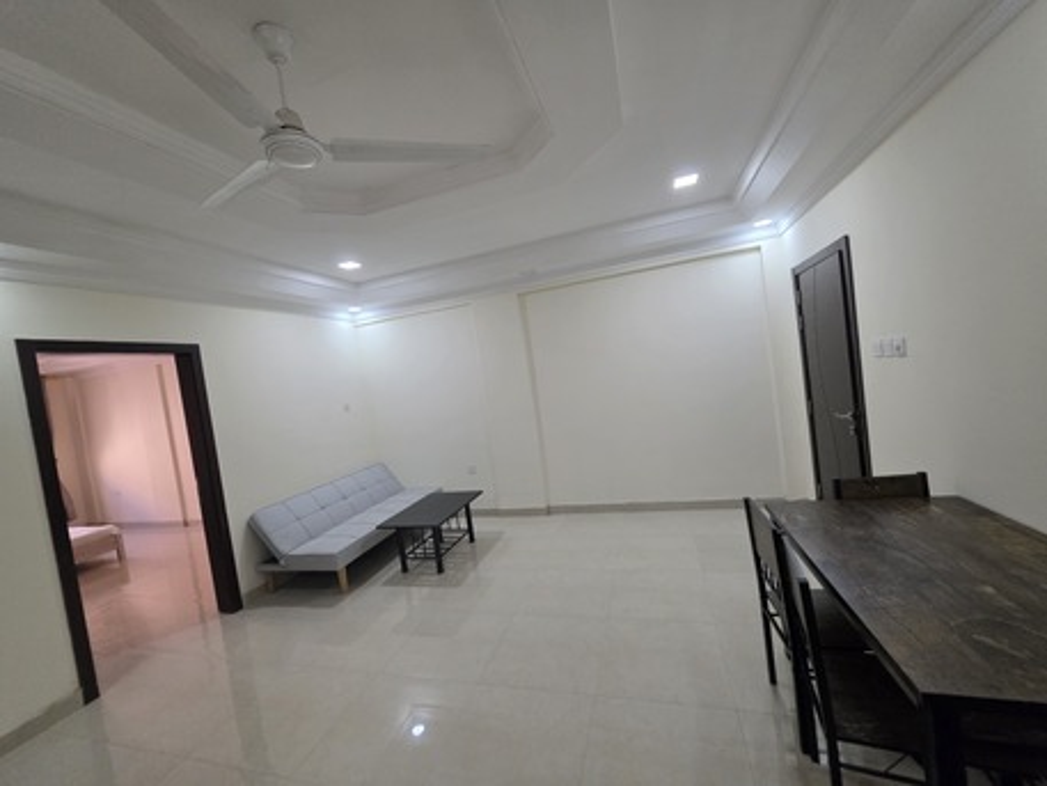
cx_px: 524
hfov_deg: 106.2
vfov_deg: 89.9
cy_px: 393
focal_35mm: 13
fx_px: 393
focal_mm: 2.2
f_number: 1.9
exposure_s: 1/200
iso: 500
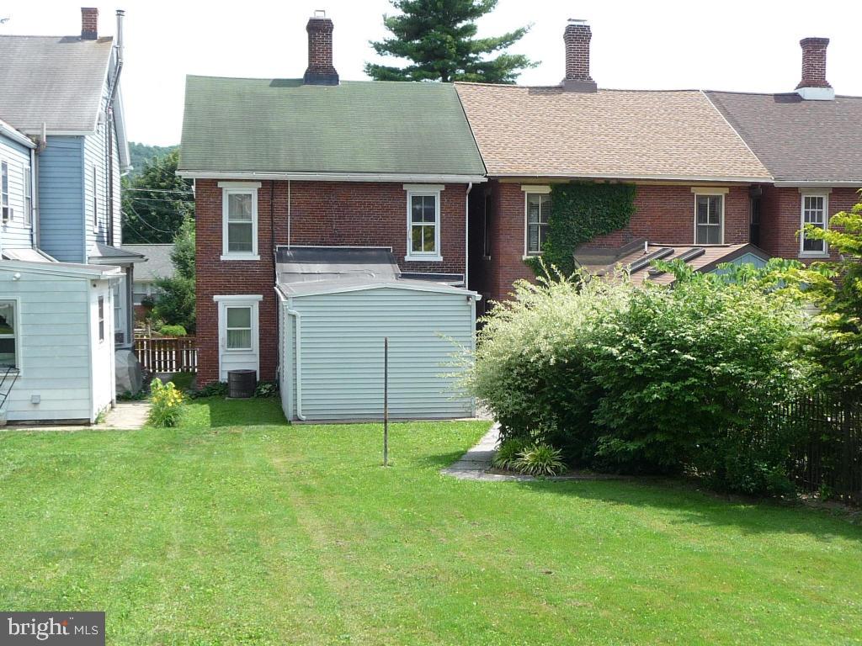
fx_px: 1195
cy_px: 323
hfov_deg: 39.7
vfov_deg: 30.3
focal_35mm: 48
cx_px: 431
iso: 100
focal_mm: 5
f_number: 3.4
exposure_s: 1/400
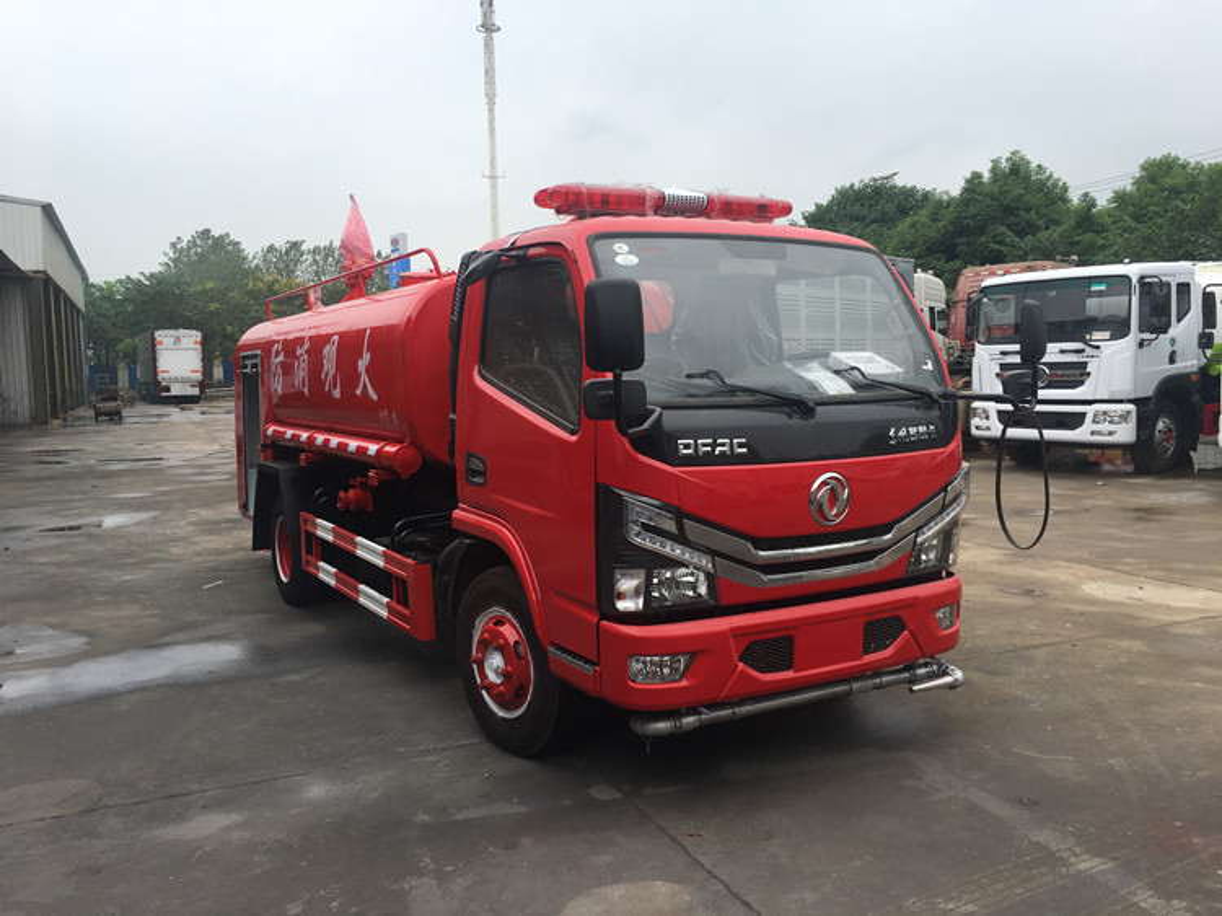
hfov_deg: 61.7
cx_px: 611
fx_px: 1023
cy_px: 458
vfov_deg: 48.2
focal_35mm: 29
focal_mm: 4.15
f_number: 2.2
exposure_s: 1/836
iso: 25
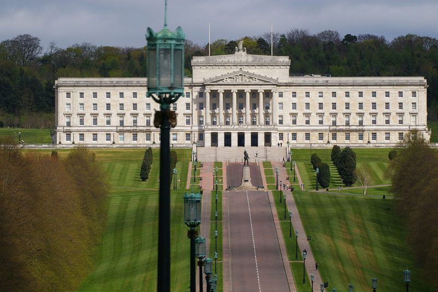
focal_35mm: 300
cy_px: 146
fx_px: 3649
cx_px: 219
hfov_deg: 6.9
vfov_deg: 4.6
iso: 200
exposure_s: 1/750
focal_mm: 200
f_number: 9.5
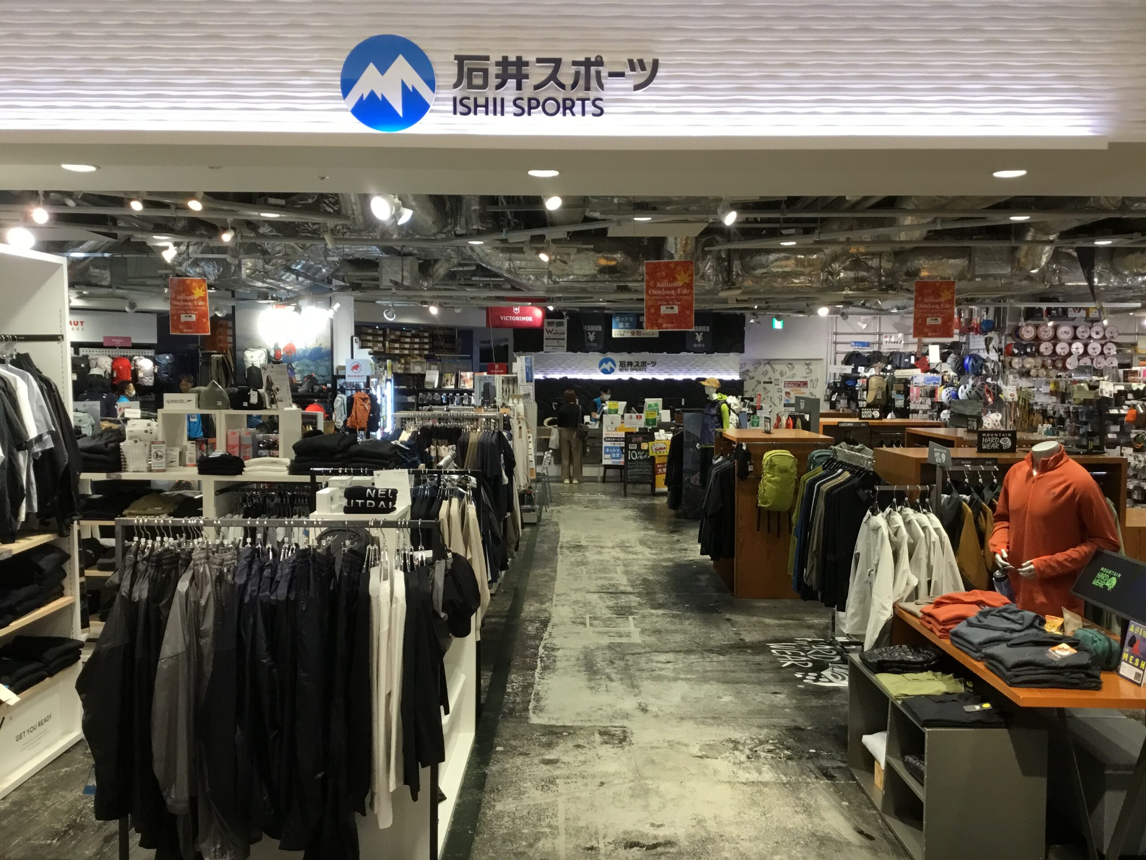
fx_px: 1026
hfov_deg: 58.4
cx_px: 573
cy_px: 430
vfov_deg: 45.4
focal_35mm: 31
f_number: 2.4
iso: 32
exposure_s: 1/30
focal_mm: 3.3
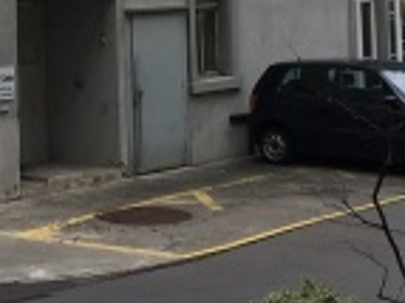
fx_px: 1426
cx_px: 3
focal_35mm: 122
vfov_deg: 11.6
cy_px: -159
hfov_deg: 15.9
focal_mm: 4.15
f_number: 2.2
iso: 25
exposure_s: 1/323
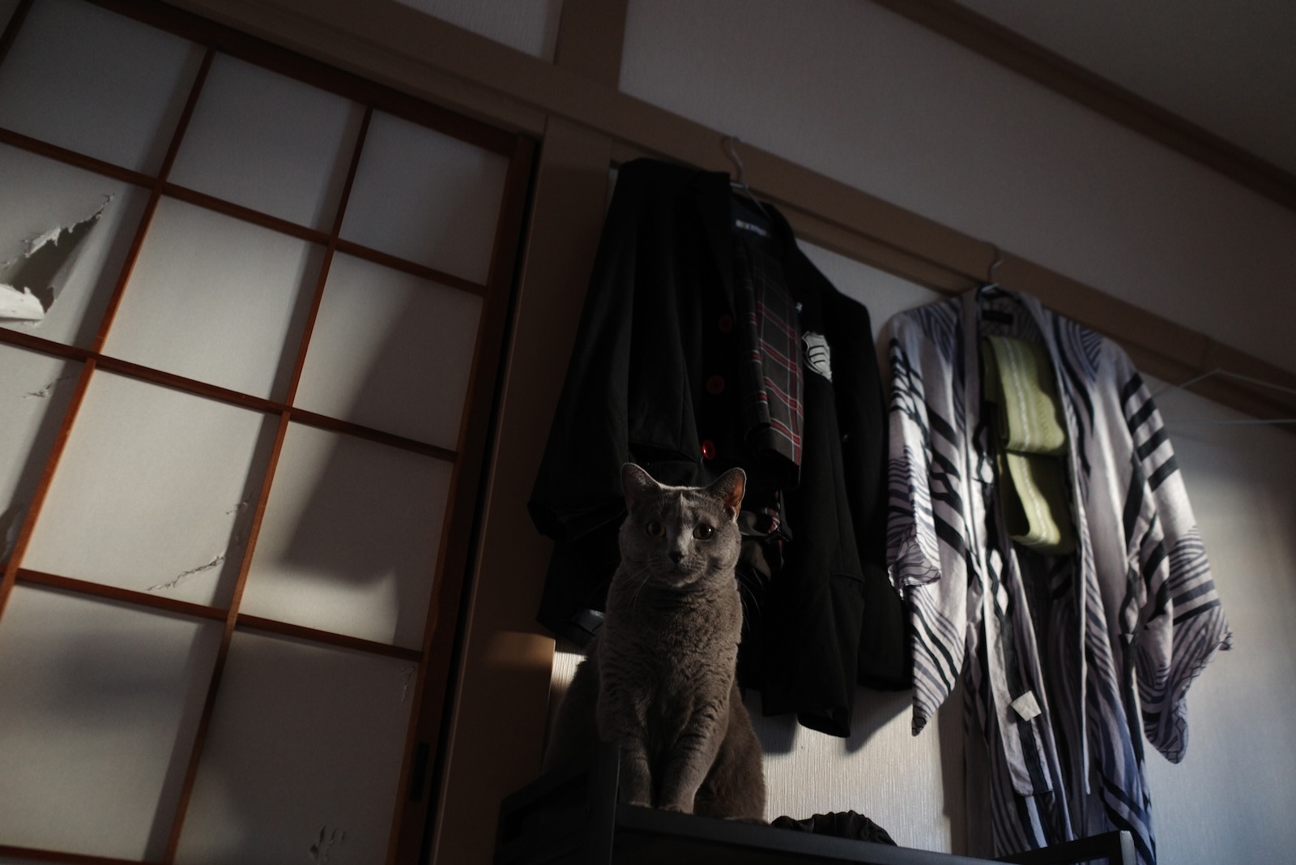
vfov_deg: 46.4
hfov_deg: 65.5
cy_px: 432
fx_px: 1008
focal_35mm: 28
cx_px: 648
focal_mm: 18.3
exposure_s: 1/30
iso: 800
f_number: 2.8
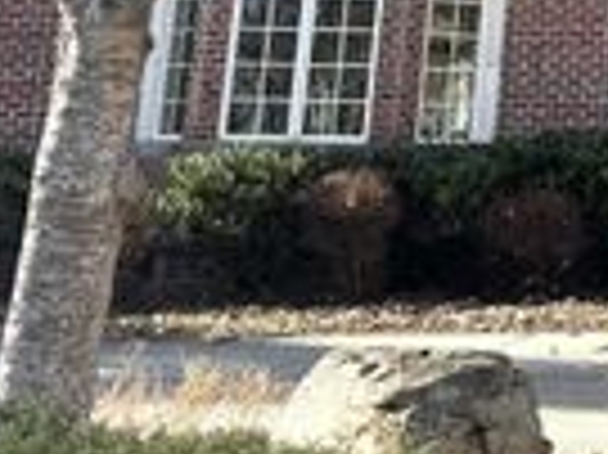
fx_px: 1562
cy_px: -227
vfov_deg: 15.3
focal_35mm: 89
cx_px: 932
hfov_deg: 19.1
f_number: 1.78
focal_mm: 6.76
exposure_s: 1/1311
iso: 80
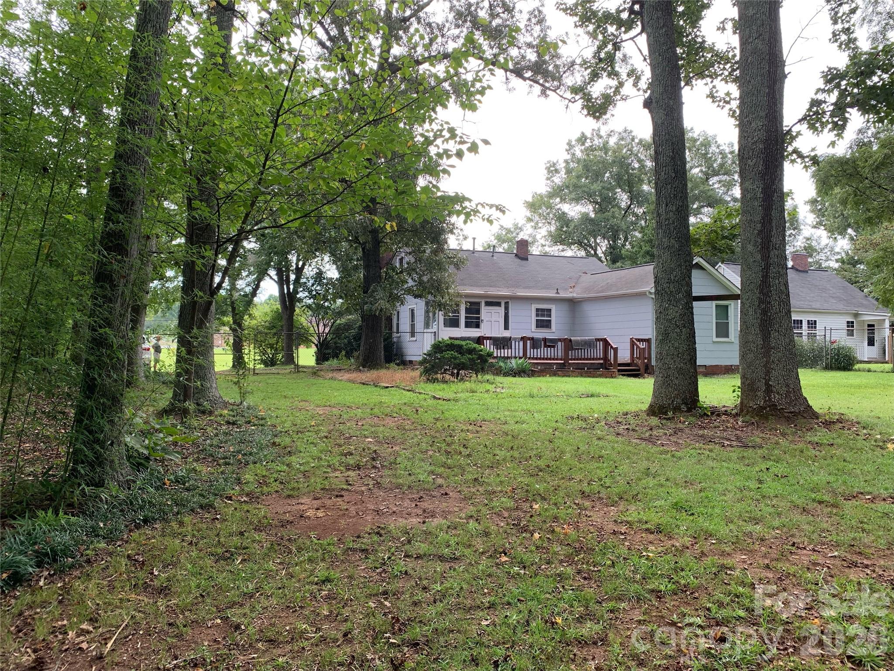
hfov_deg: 67.3
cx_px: 447
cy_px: 336
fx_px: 671
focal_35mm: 26
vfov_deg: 53.1
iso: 25
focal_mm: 4.25
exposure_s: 1/337
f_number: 1.8
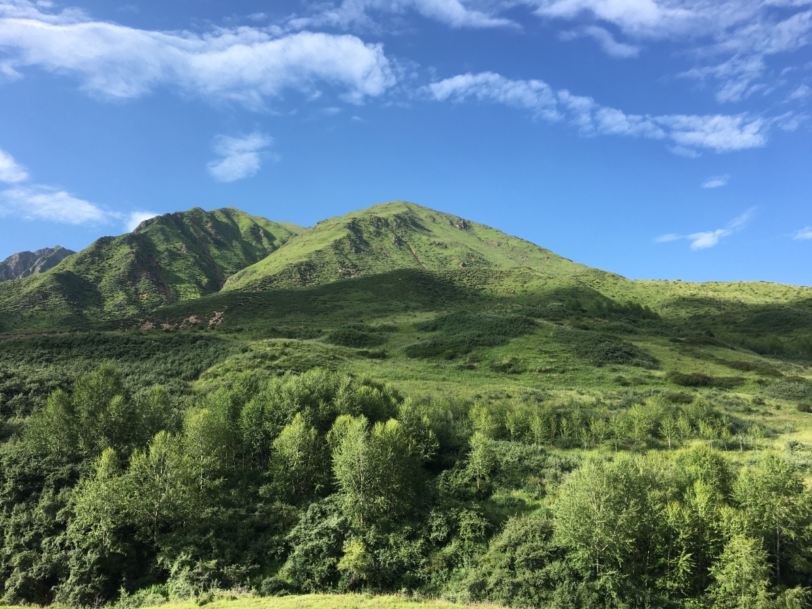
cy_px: 304
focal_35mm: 29
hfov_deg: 61.7
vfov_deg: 48.2
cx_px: 406
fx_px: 680
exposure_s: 1/651
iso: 25
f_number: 2.2
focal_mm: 4.15
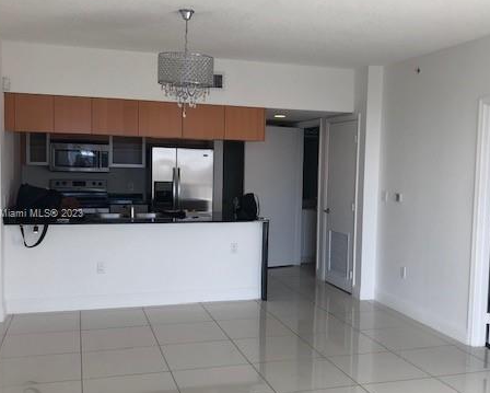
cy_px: 215
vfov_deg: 38.2
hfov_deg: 46.7
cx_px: 282
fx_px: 566
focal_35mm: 39
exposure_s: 1/120
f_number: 1.8
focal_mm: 3.99
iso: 25
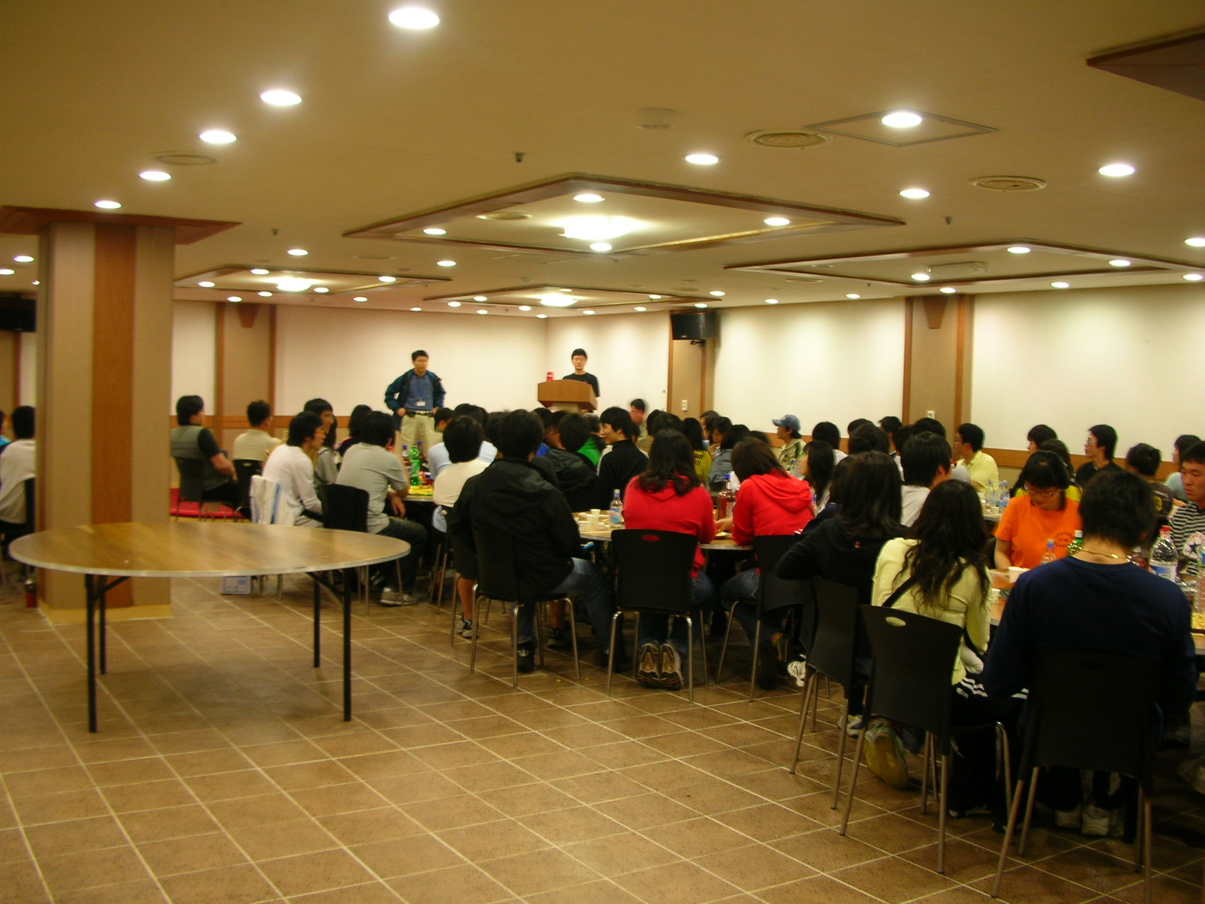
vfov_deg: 40.7
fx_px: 1218
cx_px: 602
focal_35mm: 35
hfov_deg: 52.6
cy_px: 452
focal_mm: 5.8
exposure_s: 1/4.1
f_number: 3
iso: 50
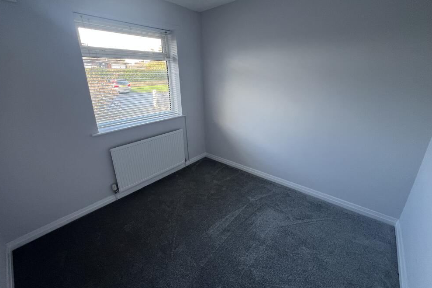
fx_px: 168
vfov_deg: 81.1
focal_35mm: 14
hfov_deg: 104.2
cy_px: 137
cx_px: 211
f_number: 1.8
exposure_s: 1/100
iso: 125
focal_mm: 1.57
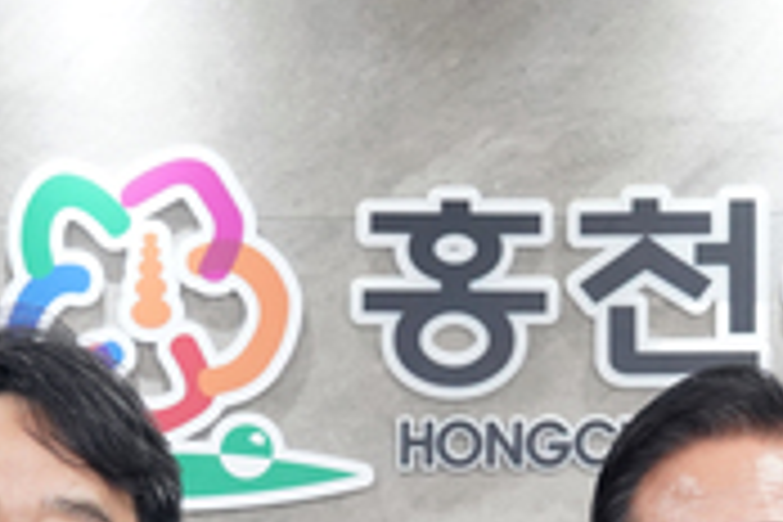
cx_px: 356
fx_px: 3067
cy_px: 1015
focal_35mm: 141
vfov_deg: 9.2
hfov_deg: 14.5
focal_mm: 35
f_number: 5.6
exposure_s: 1/160
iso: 2500
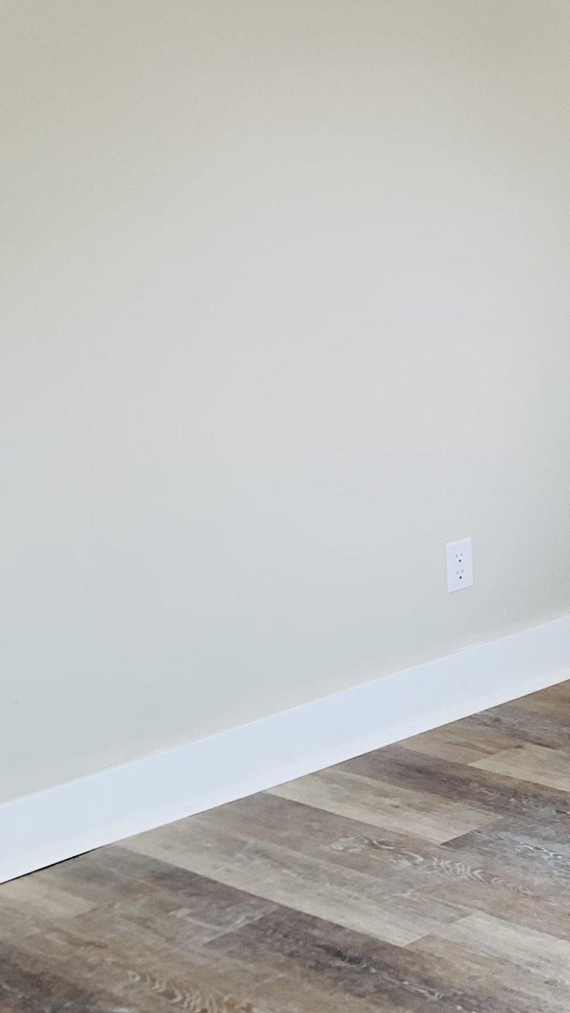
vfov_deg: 32.6
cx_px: 1113
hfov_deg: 15.5
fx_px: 1692
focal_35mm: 63
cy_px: 231
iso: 64
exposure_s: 1/60
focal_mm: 4.25
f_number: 1.8
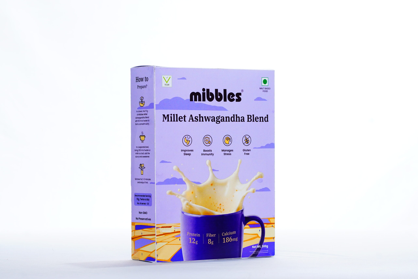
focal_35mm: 127
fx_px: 1475
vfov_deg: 10.8
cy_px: 140
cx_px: 209
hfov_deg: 16.1
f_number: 8
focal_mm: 85
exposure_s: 1/400
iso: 640
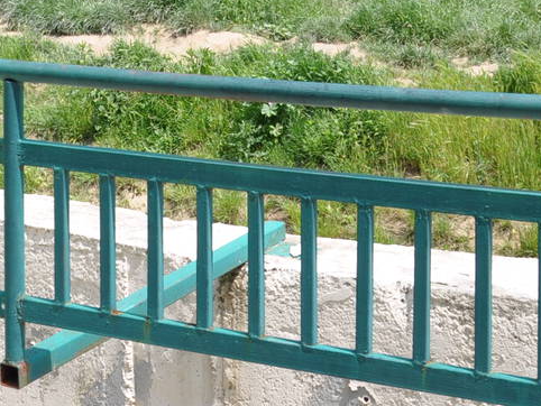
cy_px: -137
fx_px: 1345
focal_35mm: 86
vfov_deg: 16.2
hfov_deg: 21.9
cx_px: -1
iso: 200
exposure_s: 1/320
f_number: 9
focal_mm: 18
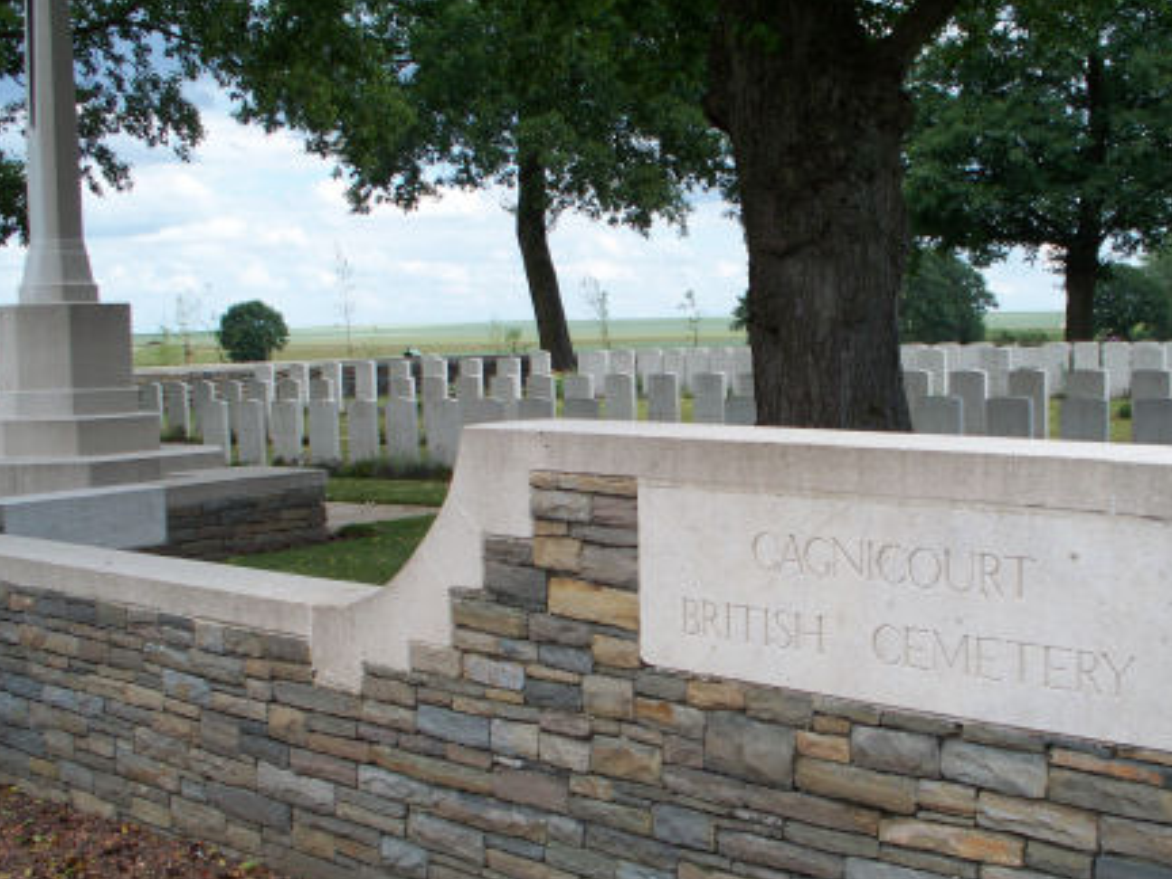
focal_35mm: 50
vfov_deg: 29.1
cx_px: 692
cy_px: 475
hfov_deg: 38.1
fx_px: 1693
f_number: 2.8
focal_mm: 7.54
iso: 64
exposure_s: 1/640
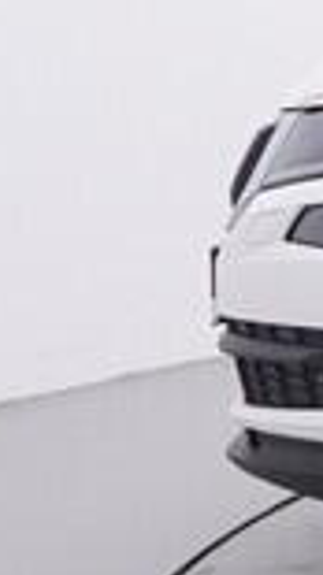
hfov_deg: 6.2
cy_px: 197
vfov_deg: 13.8
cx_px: 1344
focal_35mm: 155
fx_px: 2371
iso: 200
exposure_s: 1/80
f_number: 5
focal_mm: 15
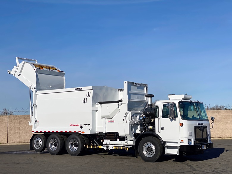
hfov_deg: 36.8
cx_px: 116
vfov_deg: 28.0
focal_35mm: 52
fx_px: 349
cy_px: 87
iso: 25
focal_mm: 6
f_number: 2
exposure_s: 1/4348
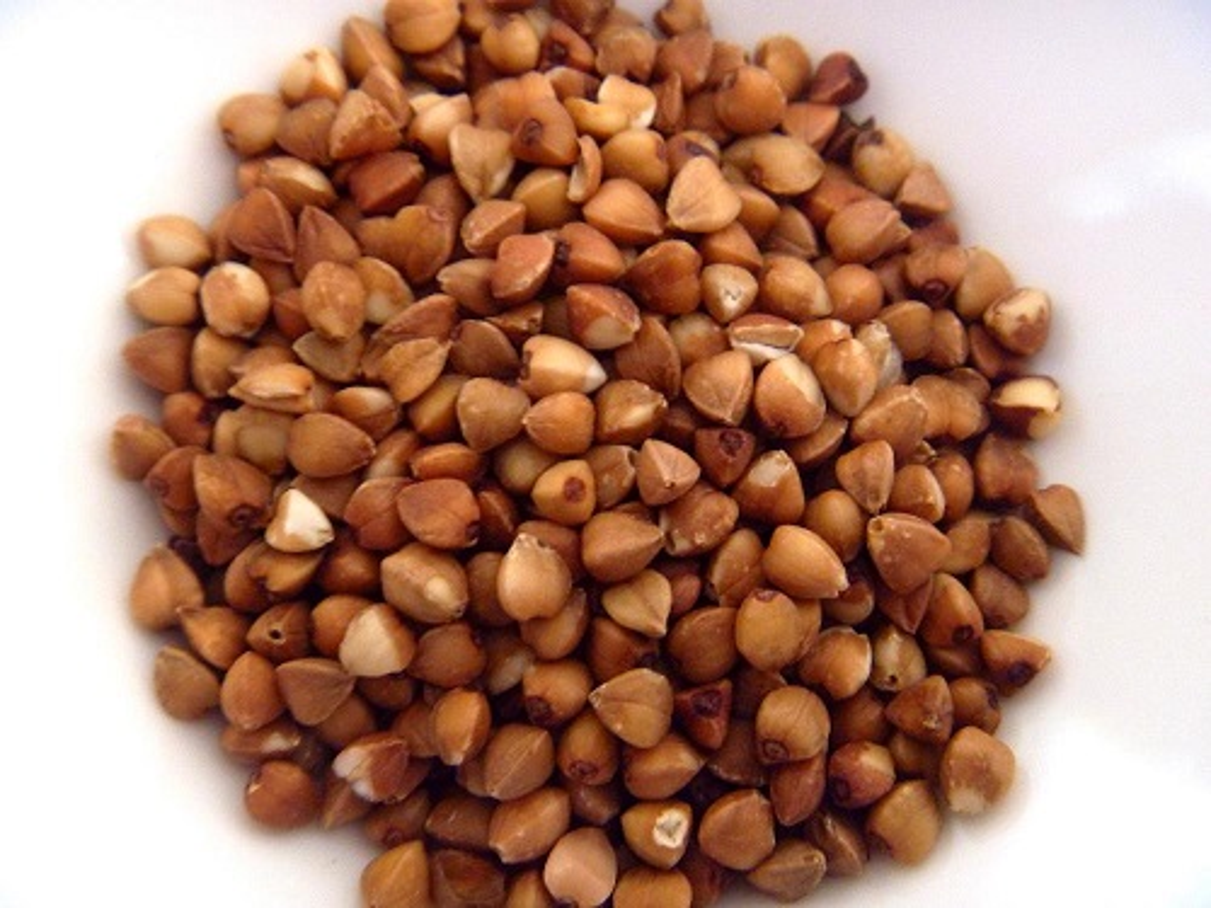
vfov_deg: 40.7
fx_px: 1224
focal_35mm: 35
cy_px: 454
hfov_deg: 52.6
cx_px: 606
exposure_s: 1/8
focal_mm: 6.3
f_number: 3.5
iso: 400
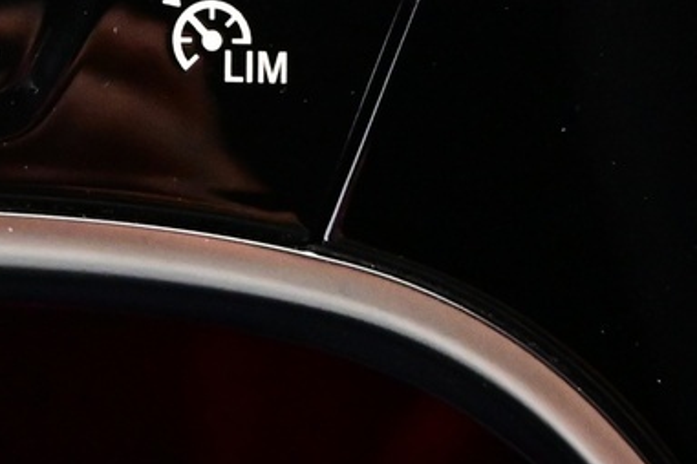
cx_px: -13
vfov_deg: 8.7
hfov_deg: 13.0
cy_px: -139
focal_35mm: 156
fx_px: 3024
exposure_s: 1/40
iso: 5600
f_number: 4.2
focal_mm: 24.5
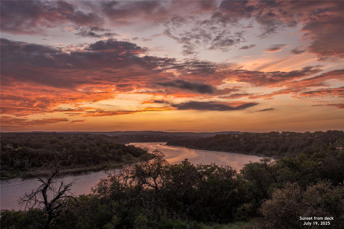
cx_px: 172
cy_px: 114
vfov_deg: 38.9
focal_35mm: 34
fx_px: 325
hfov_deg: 55.8
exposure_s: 1/10
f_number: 8
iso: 100
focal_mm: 34
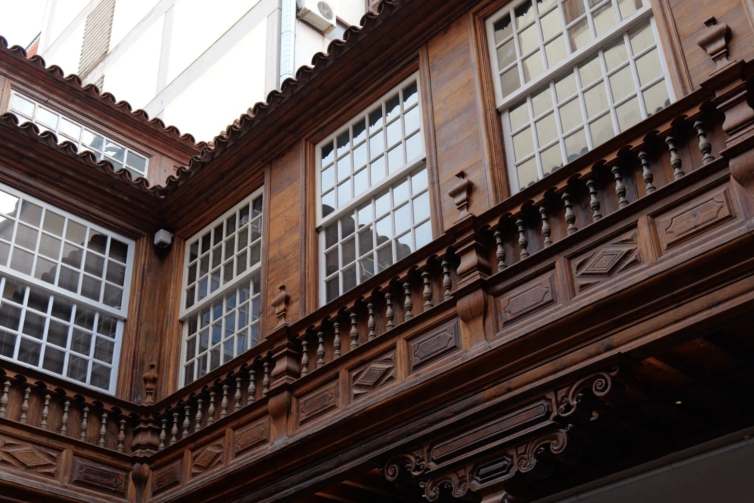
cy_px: 251
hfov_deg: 41.9
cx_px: 355
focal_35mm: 47
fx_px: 984
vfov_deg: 28.6
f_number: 4.9
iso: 125
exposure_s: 1/60
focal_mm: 44
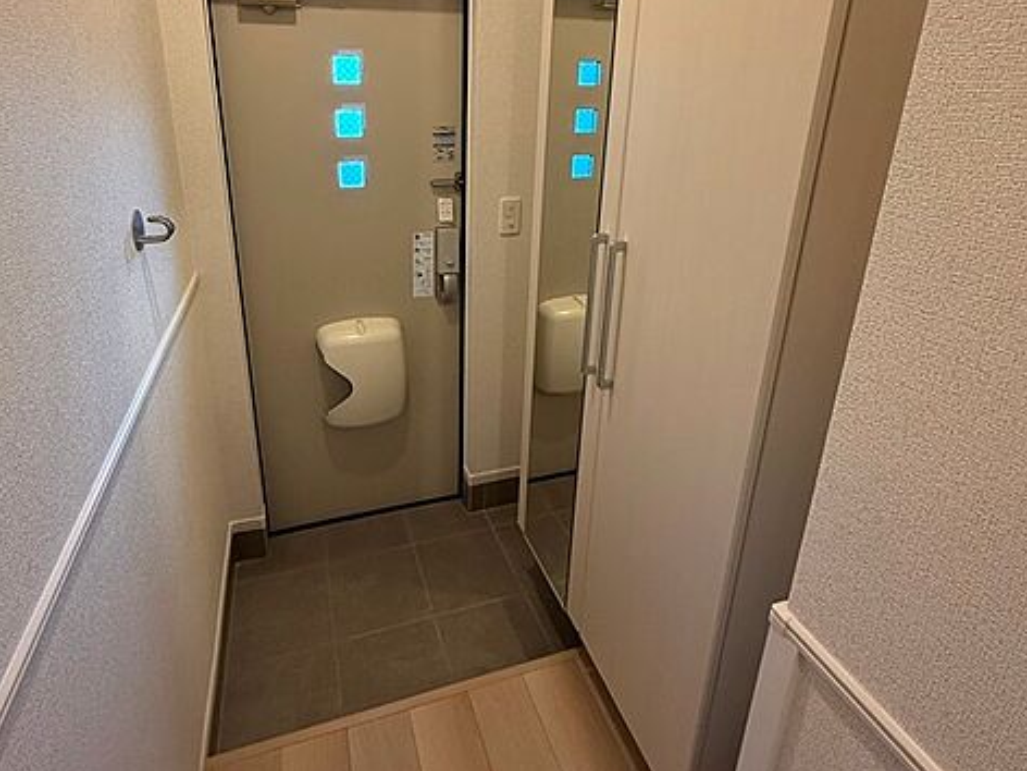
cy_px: 259
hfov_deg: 84.3
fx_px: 564
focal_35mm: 19
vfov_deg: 66.9
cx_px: 450
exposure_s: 1/120
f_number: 2.2
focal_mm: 2.22
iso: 500
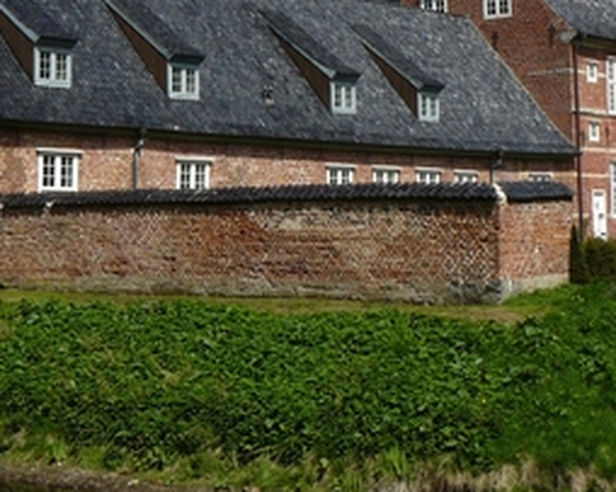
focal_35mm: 83
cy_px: 17
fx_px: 1513
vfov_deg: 18.1
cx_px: 240
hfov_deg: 23.0
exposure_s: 1/500
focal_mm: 6
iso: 100
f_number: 5.6
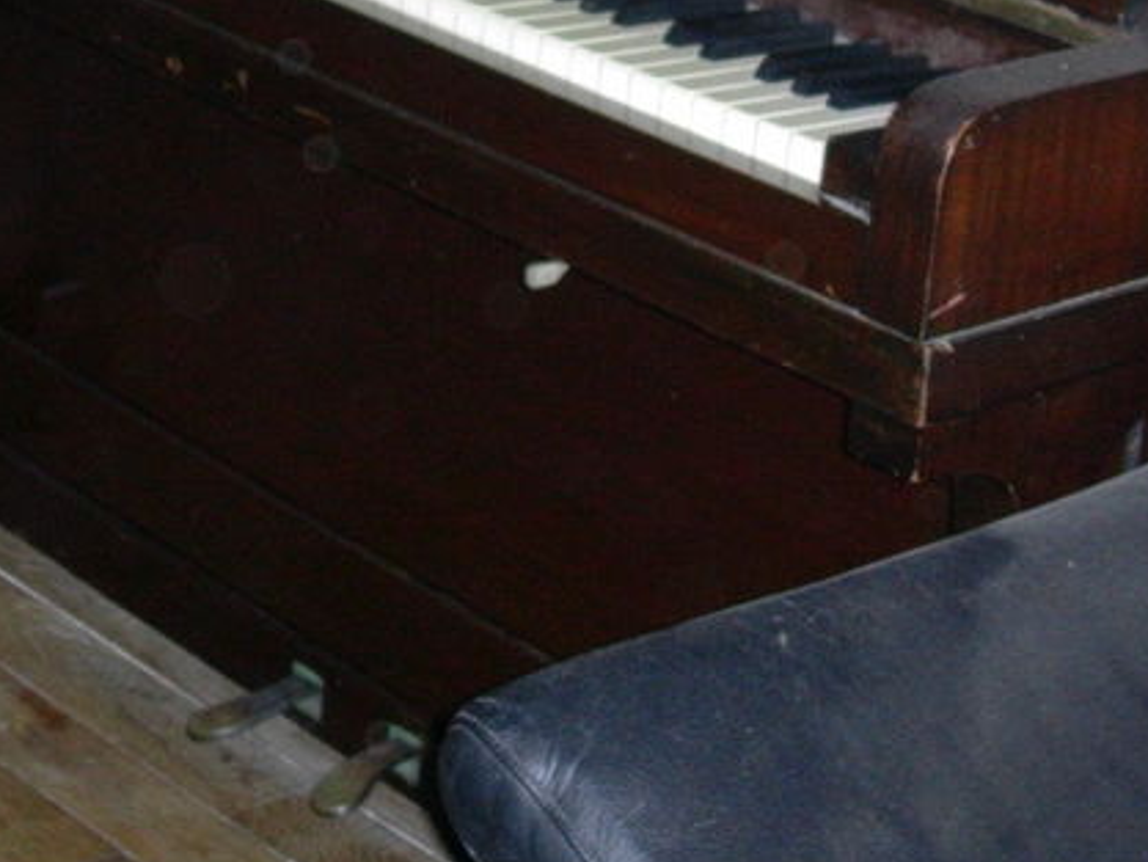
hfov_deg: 18.2
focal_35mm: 108
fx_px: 3583
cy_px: -55
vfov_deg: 13.5
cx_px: 485
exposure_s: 1/64
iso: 79
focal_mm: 6.7
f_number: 2.9
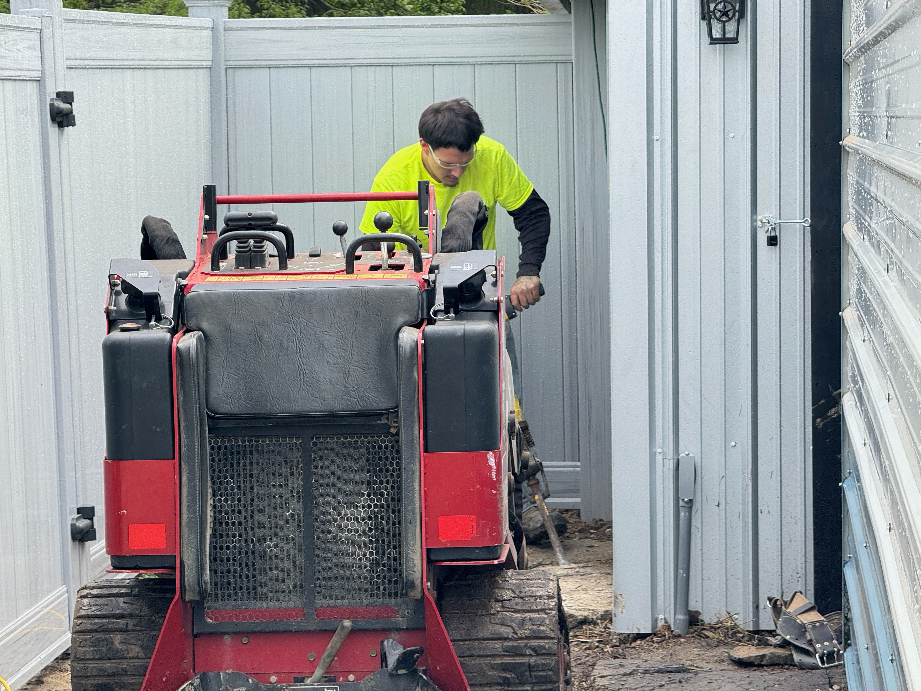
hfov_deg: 16.4
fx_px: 3193
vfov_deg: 12.3
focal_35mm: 120
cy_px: 346
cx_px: 460
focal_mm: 15.66
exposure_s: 1/213
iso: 50
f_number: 2.8
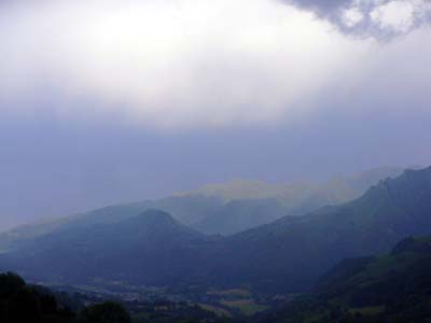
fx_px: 436
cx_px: 216
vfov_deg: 40.7
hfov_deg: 52.6
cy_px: 162
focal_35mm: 35
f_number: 5.6
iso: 80
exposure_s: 1/500
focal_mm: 5.8
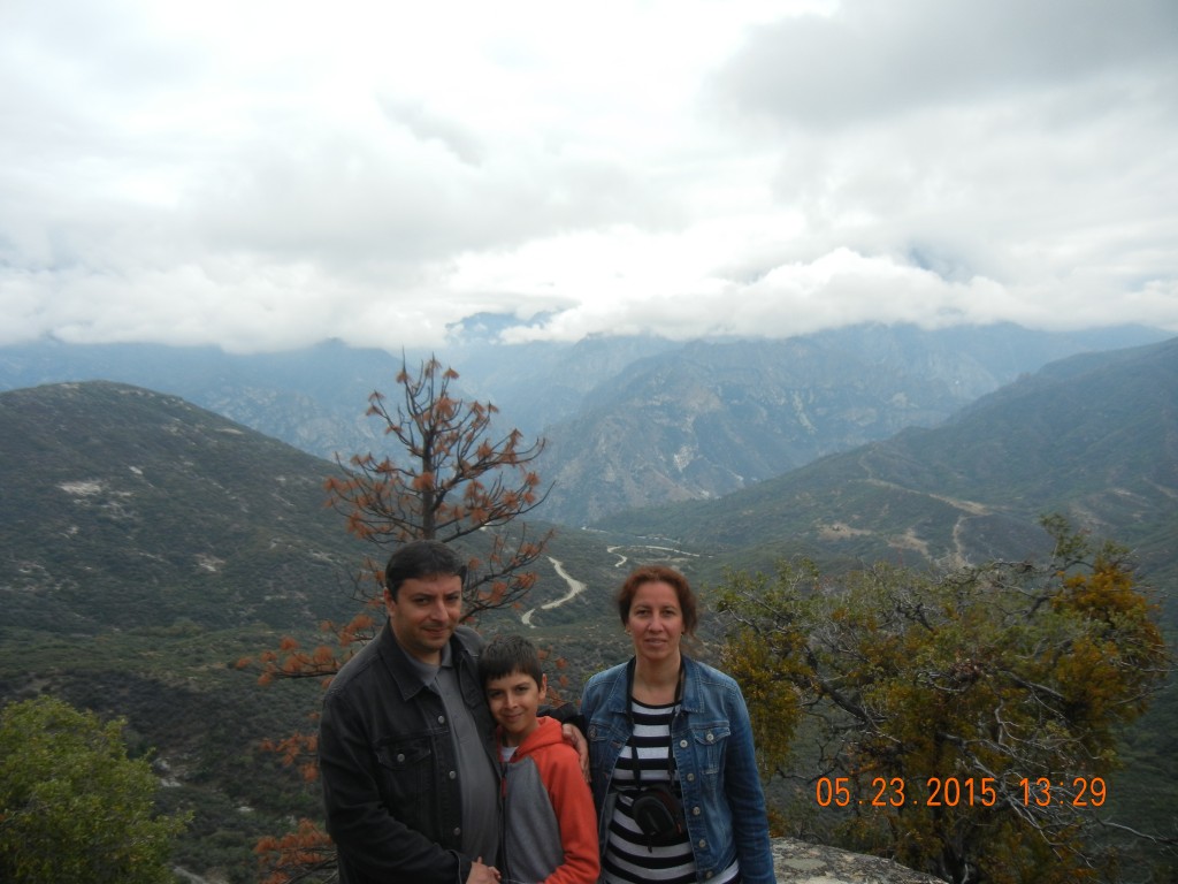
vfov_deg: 46.8
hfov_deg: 60.0
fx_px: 1021
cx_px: 589
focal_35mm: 30
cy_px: 442
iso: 160
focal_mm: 5.4
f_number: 7
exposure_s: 1/321
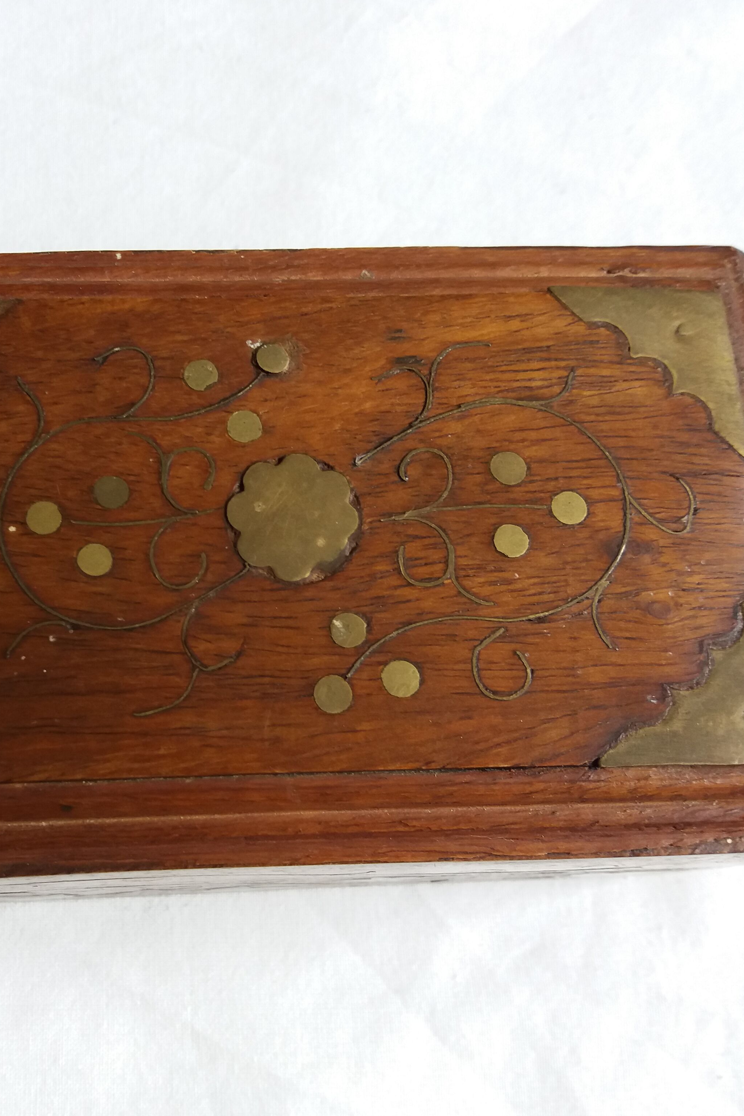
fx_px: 1209
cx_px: 203
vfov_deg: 49.6
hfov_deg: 33.6
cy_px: 558
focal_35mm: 39
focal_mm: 3.7
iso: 80
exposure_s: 1/30
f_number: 1.9
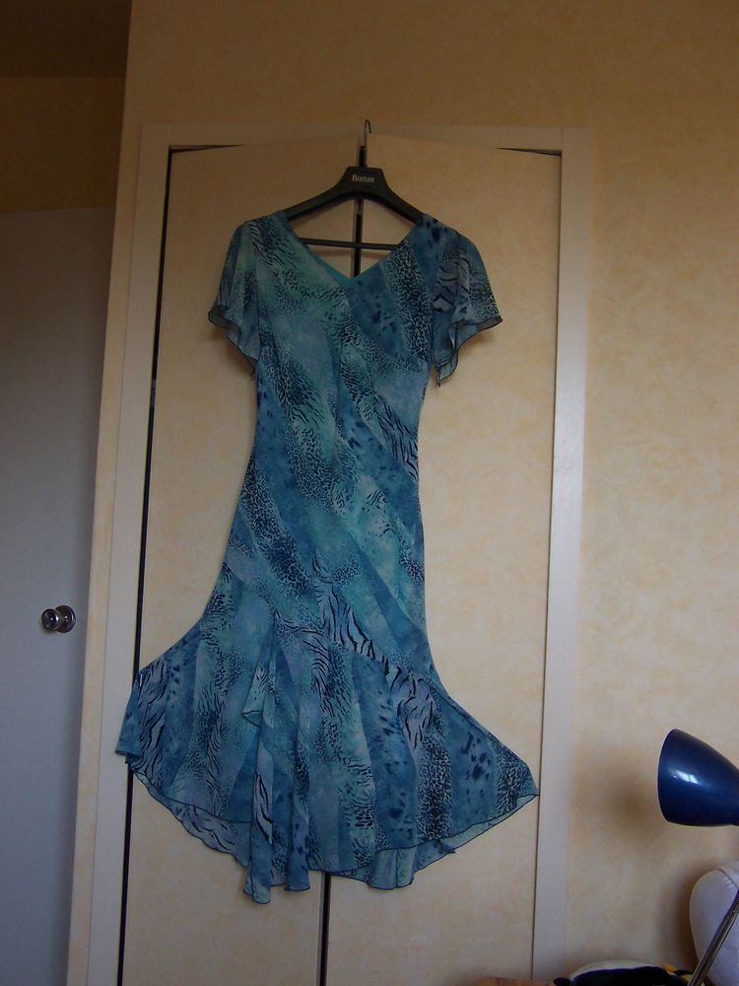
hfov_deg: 39.7
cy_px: 493
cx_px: 370
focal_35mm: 36
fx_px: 1025
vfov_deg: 51.4
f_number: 2.8
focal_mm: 5.6
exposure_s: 1/60
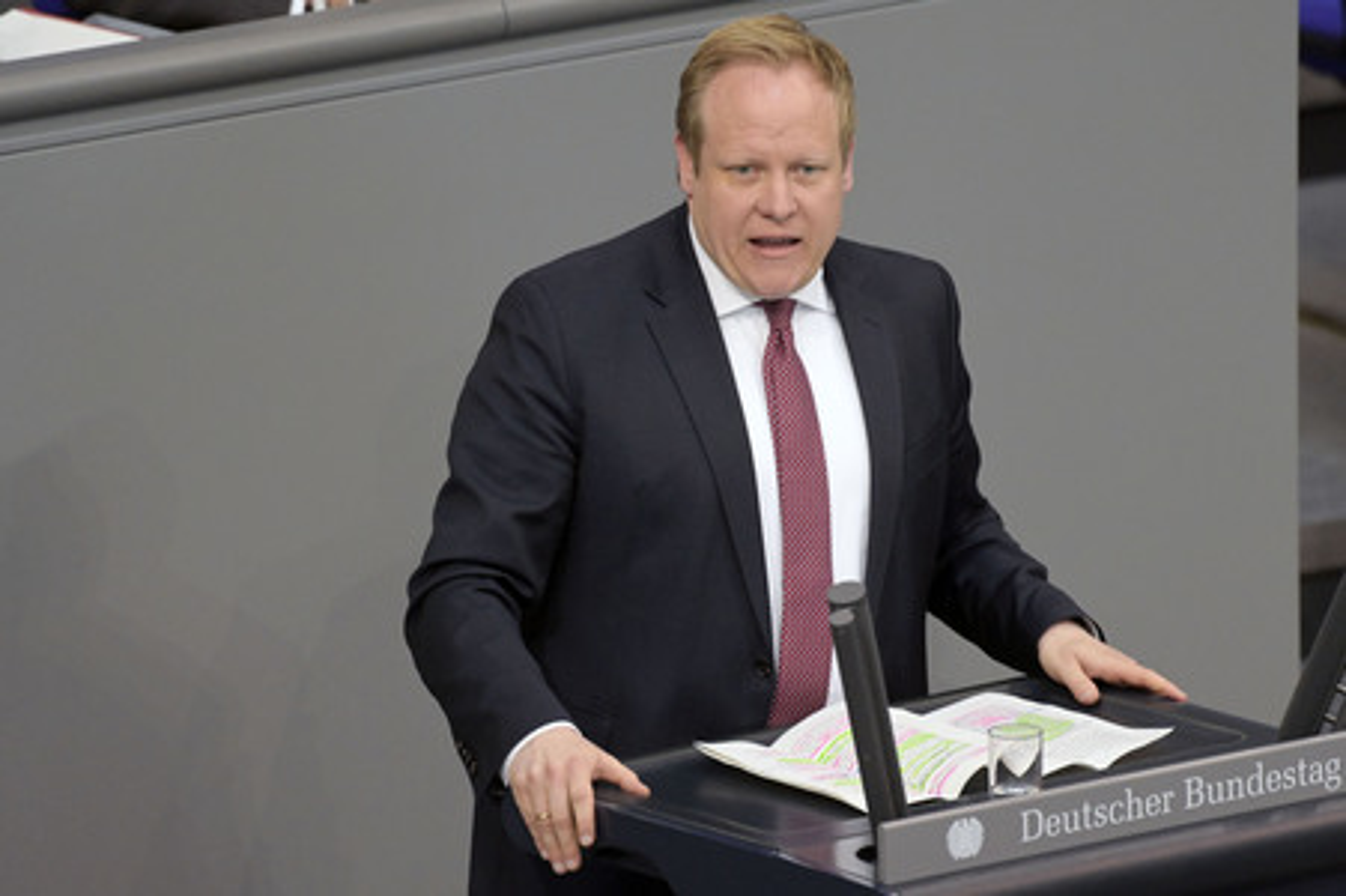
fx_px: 14571
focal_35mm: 390
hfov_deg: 5.3
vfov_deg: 3.5
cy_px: 448
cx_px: 673
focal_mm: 390
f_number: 5.6
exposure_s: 1/640
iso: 8000
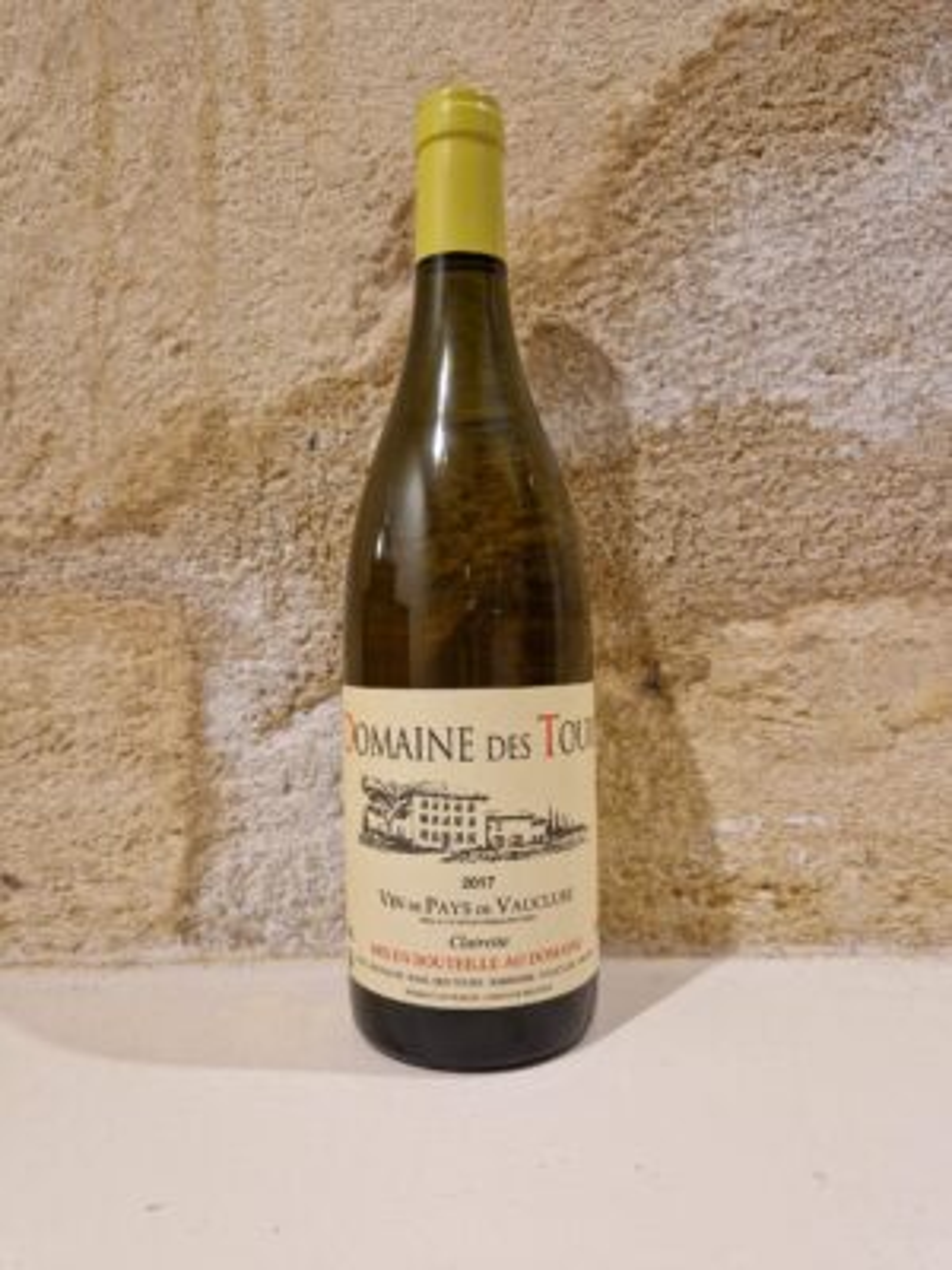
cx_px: 476
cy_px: 635
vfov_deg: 73.9
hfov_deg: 58.9
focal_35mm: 23
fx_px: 843
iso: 50
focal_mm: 5.4
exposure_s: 1/100
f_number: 1.8
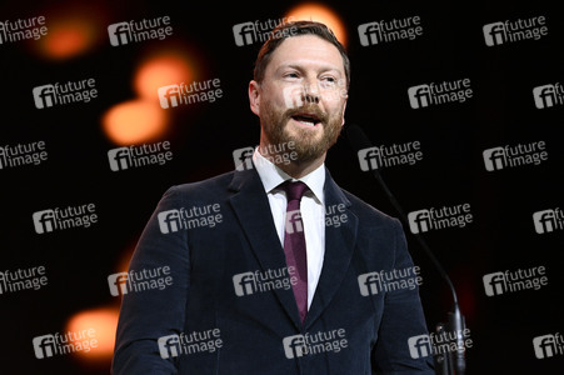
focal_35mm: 165
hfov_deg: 12.5
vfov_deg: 8.3
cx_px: 282
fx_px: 2583
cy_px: 188
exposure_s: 1/250
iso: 4000
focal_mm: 165
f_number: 4
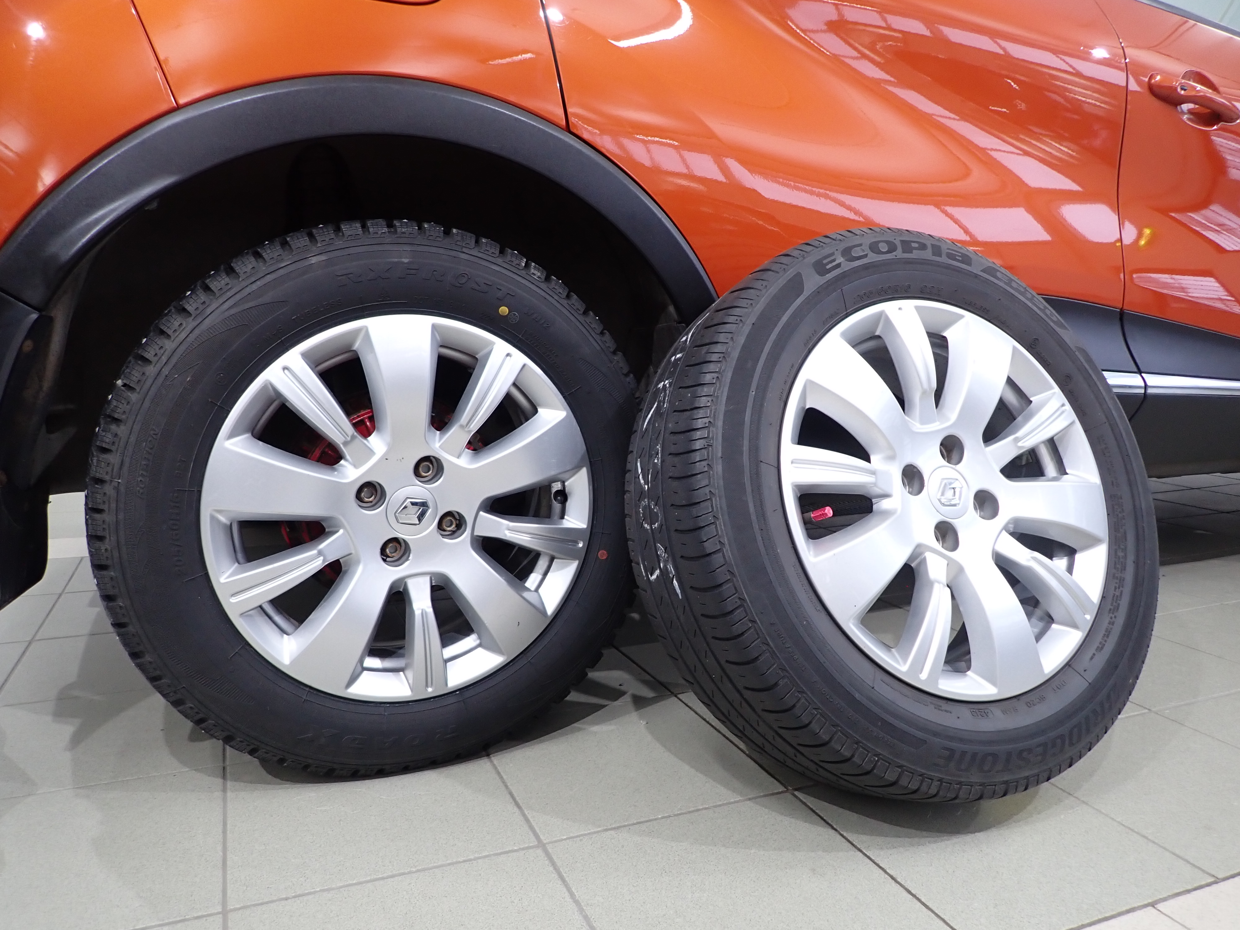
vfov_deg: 54.9
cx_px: 620
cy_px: 465
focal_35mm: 25
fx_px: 896
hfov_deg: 69.4
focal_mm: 4.5
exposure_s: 1/50
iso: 200
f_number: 2
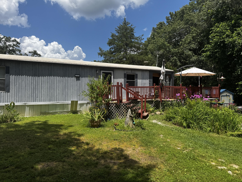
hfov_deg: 71.6
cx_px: 121
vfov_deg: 56.8
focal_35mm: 24
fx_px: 168
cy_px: 91
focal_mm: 6.76
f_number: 1.78
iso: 80
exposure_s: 1/3802
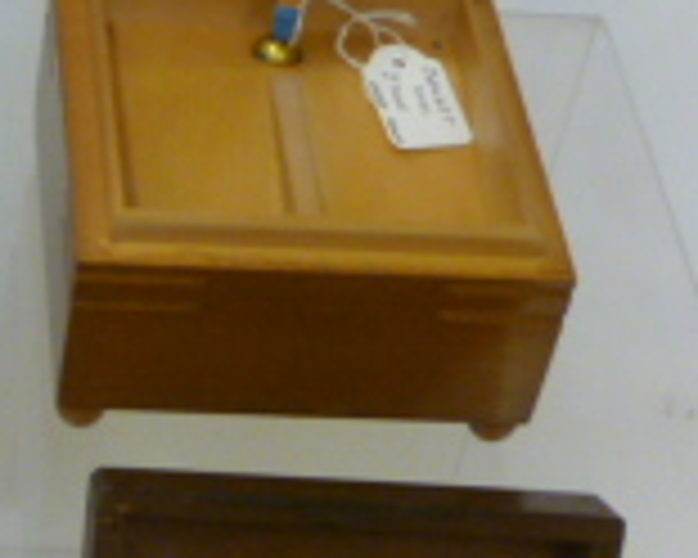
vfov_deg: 13.1
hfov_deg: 15.8
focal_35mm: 117
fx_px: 2417
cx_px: -140
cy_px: 518
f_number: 3.3
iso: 200
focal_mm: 5.2
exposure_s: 1/30
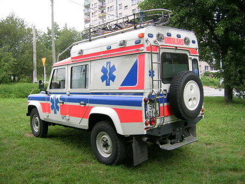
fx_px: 248
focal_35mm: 35
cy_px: 92
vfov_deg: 40.7
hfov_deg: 52.6
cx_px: 122
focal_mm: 5.4
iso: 50
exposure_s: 1/266
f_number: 2.8
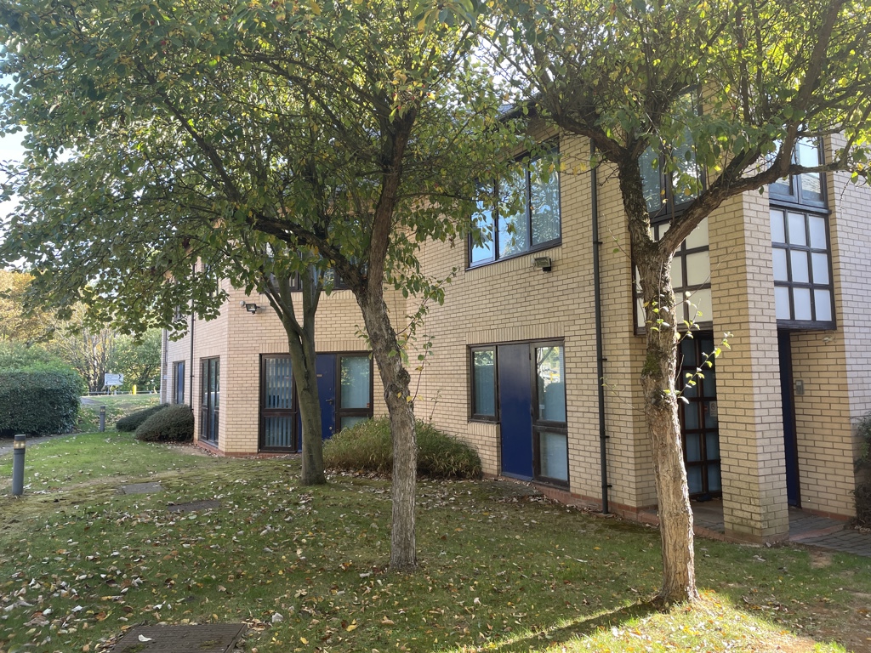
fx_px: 654
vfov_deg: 53.1
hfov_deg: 67.3
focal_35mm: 26
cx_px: 436
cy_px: 326
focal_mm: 4.2
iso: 32
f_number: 1.6
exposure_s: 1/122
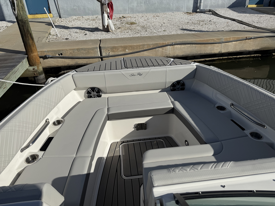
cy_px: 103
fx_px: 191
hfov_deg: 71.6
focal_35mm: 24
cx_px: 138
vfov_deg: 56.8
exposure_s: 1/14286
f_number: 1.78
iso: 64
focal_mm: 6.76
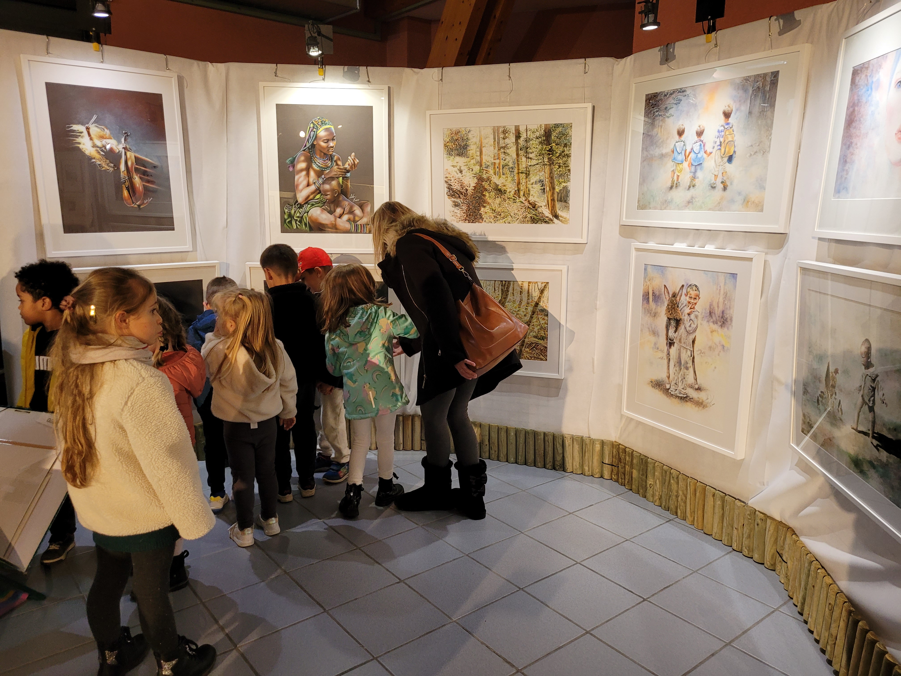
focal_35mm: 26
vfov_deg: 53.1
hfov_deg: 67.3
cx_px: 450
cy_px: 338
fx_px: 677
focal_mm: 5.4
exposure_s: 1/100
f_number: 1.8
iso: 200
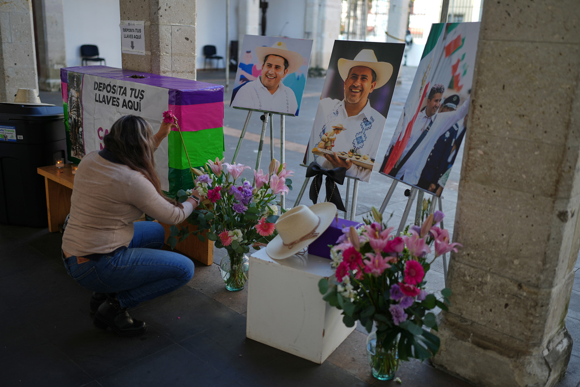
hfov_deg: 54.4
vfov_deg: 37.9
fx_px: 564
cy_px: 194
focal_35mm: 35
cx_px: 290
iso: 50
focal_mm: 35
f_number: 1.4
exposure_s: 1/250
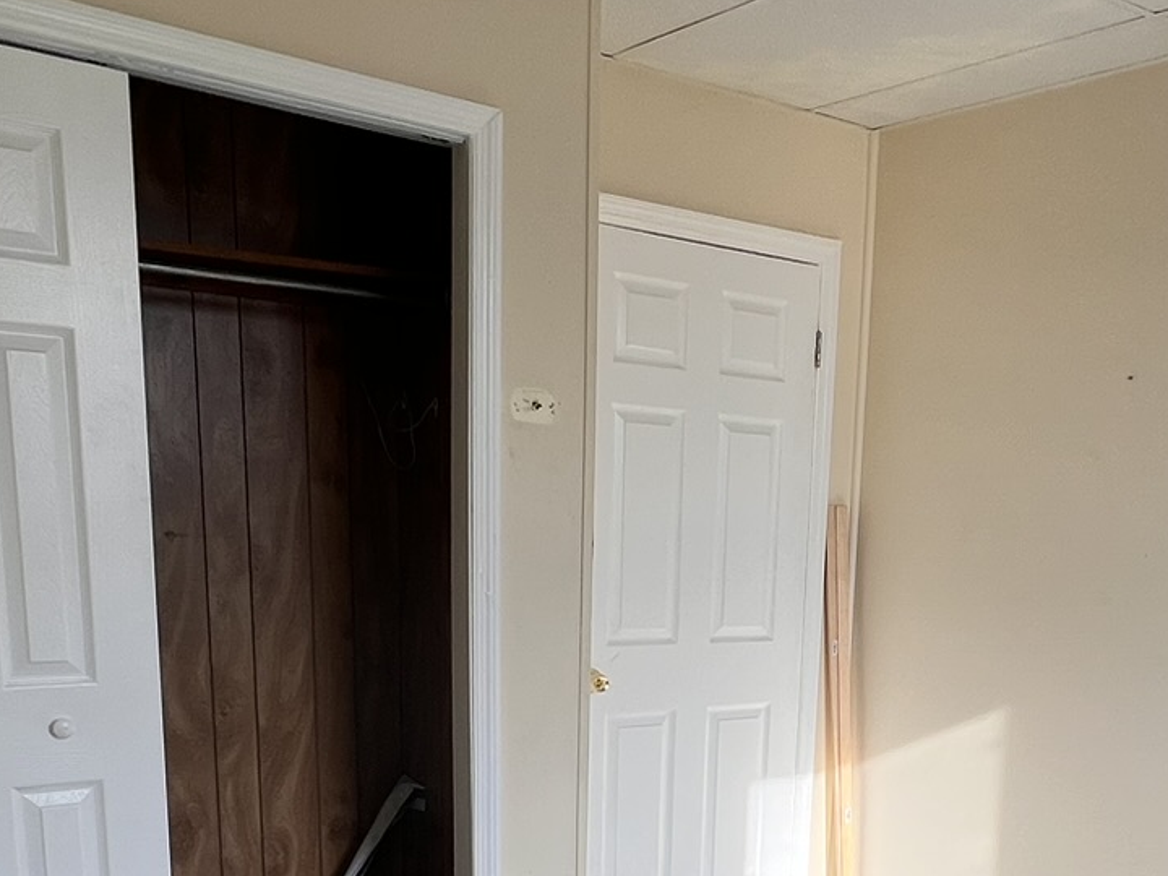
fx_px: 1248
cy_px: 774
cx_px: 821
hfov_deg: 48.9
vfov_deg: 36.5
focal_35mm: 37
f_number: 1.8
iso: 32
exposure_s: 1/146
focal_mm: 1.57
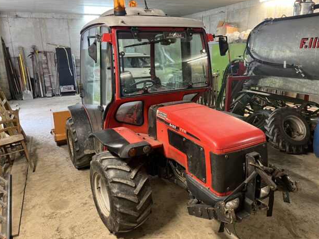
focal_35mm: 27
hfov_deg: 65.3
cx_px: 159
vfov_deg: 51.3
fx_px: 249
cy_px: 116
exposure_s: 1/50
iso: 500
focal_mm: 5.7
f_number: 1.5
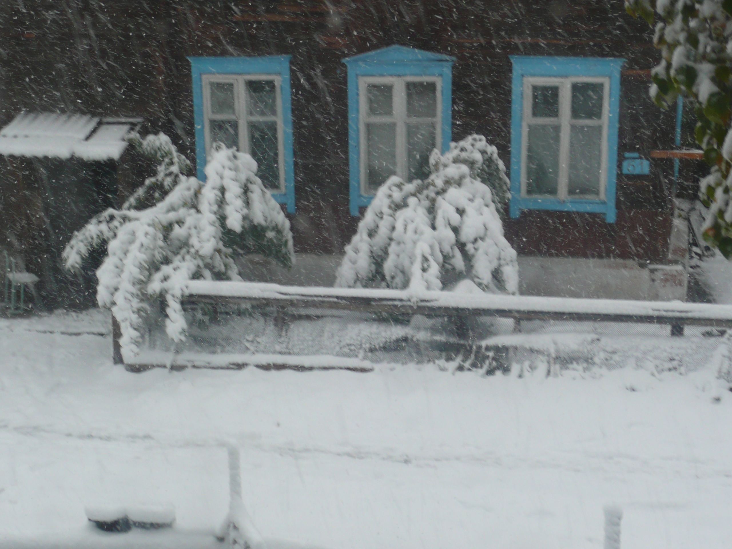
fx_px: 1692
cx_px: 366
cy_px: 274
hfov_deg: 24.4
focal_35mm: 80
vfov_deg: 18.4
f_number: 4.5
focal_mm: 11
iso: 100
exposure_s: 1/30
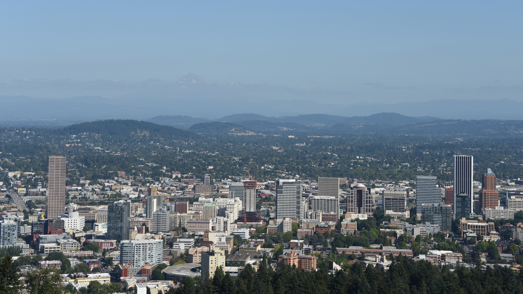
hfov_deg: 23.7
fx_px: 1248
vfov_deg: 13.4
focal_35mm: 90
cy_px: 119
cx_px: 263
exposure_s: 1/320
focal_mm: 85
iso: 100
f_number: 9
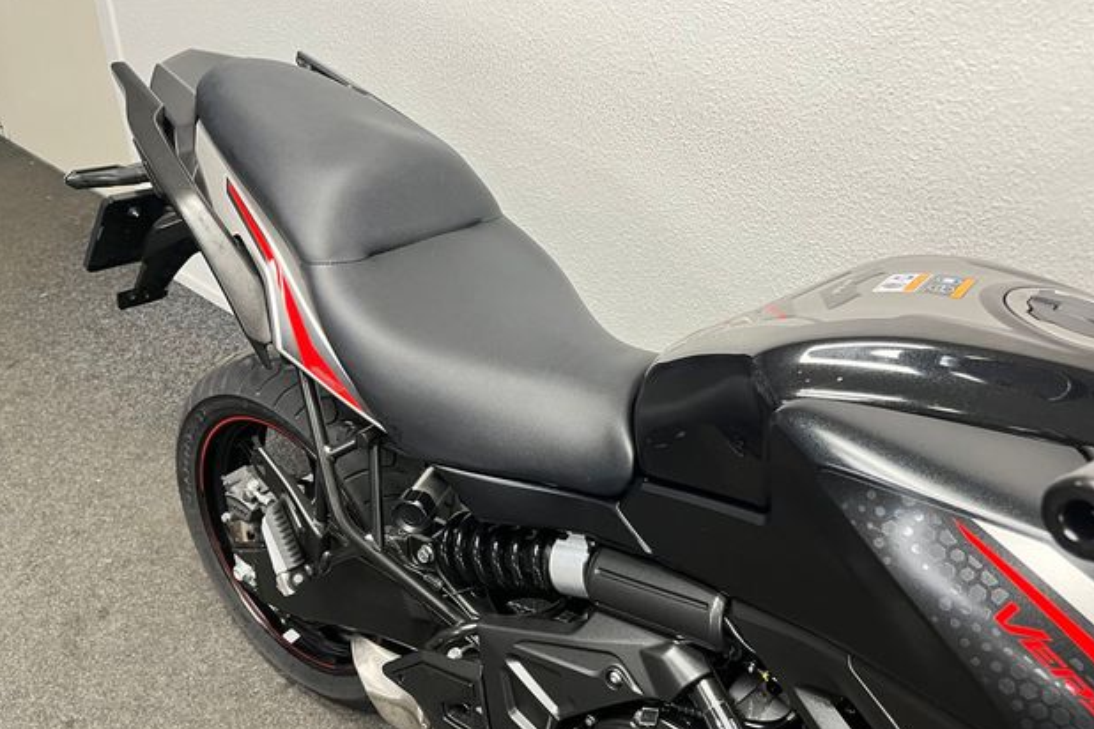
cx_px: 559
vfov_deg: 46.4
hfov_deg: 65.5
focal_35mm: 28
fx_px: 851
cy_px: 356
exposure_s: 1/50
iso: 250
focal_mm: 5.1
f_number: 1.6
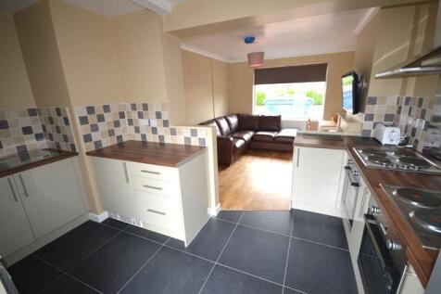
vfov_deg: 77.3
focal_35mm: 15
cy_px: 147
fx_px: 184
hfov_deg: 100.4
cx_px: 220
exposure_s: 1/200
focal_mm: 10
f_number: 4
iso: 900
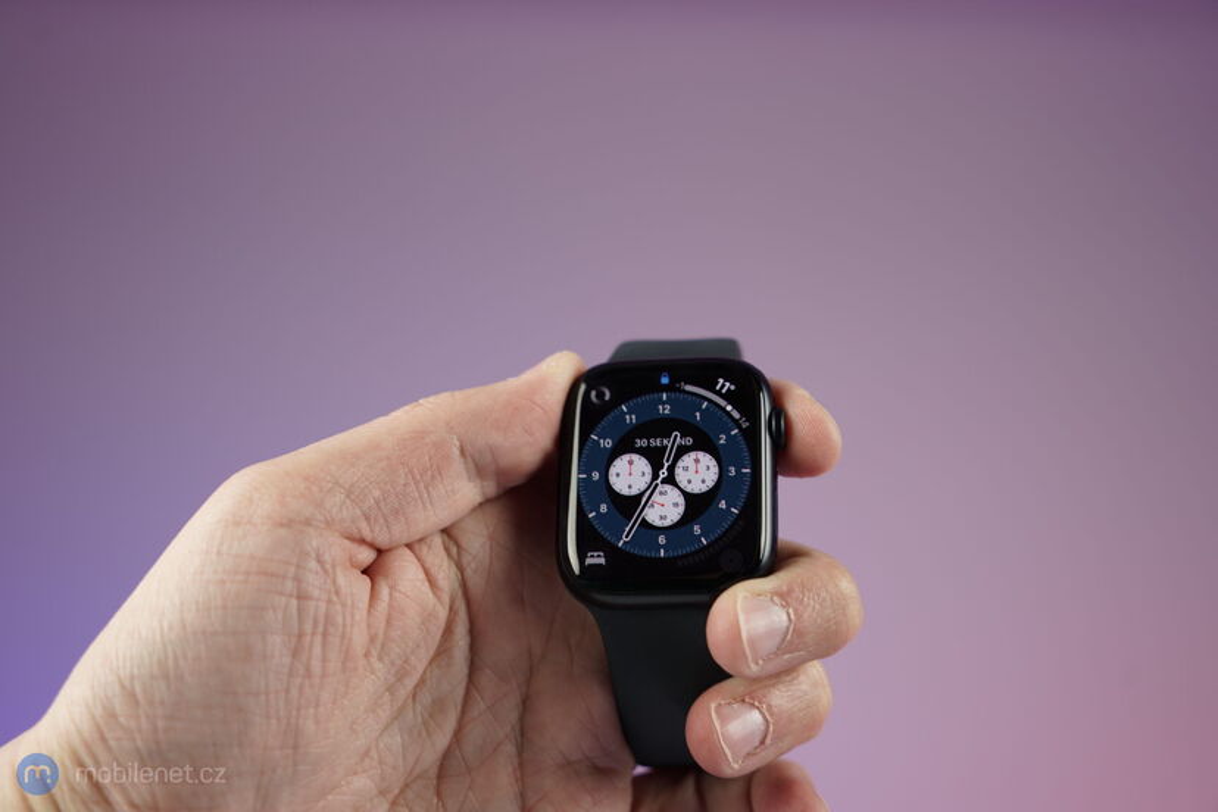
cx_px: 609
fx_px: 1590
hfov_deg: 41.9
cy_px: 406
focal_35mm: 47
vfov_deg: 28.6
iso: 160
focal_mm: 47
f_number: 4
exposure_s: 1/50
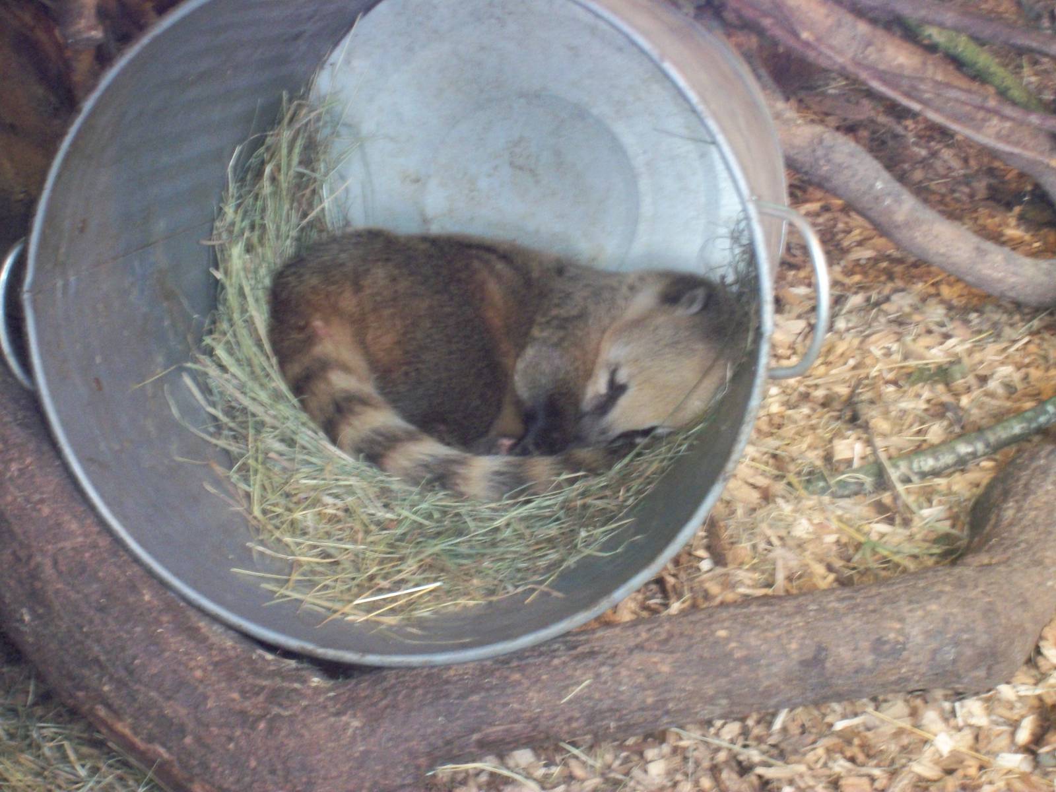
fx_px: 3203
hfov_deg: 18.7
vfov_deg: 14.1
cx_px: 528
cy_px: 396
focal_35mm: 105
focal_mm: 18.8
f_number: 5.7
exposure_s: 1/8
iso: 250
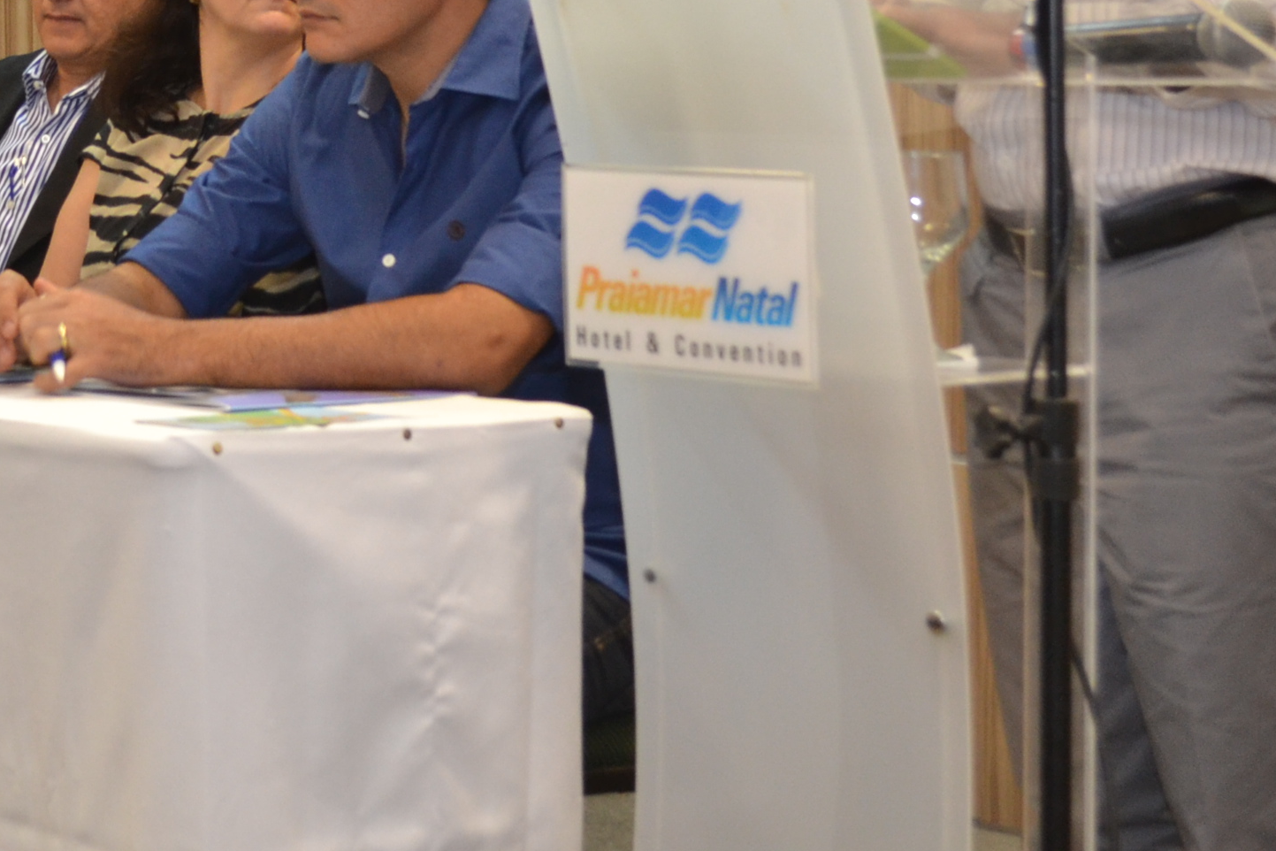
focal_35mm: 104
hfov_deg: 19.2
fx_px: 3693
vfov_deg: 12.9
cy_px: -73
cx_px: 80
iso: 800
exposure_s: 1/30
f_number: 4.5
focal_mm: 29
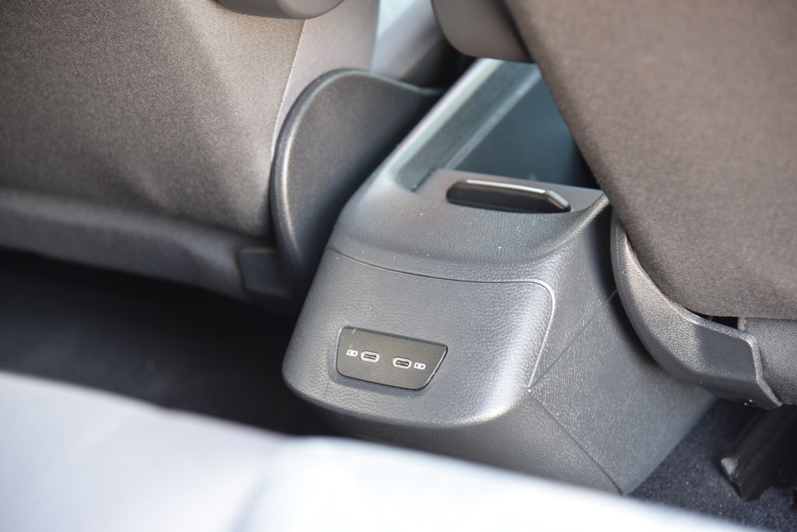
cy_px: 266
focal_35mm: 120
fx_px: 2658
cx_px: 398
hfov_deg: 17.1
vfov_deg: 11.4
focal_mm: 120
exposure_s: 1/13
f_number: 4
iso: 500
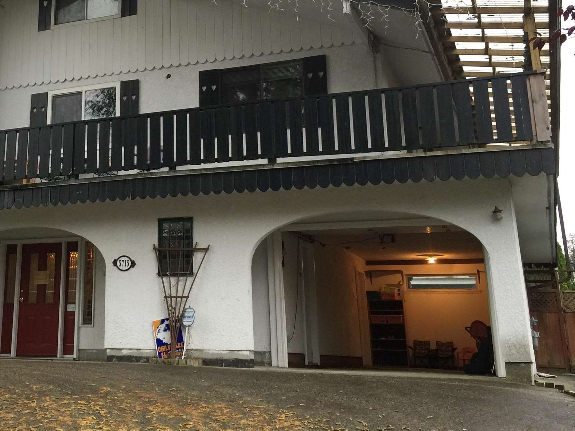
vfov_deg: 28.6
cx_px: 133
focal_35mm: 50
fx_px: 830
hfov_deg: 37.1
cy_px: 96
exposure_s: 1/30
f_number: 2.2
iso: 32
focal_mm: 4.15
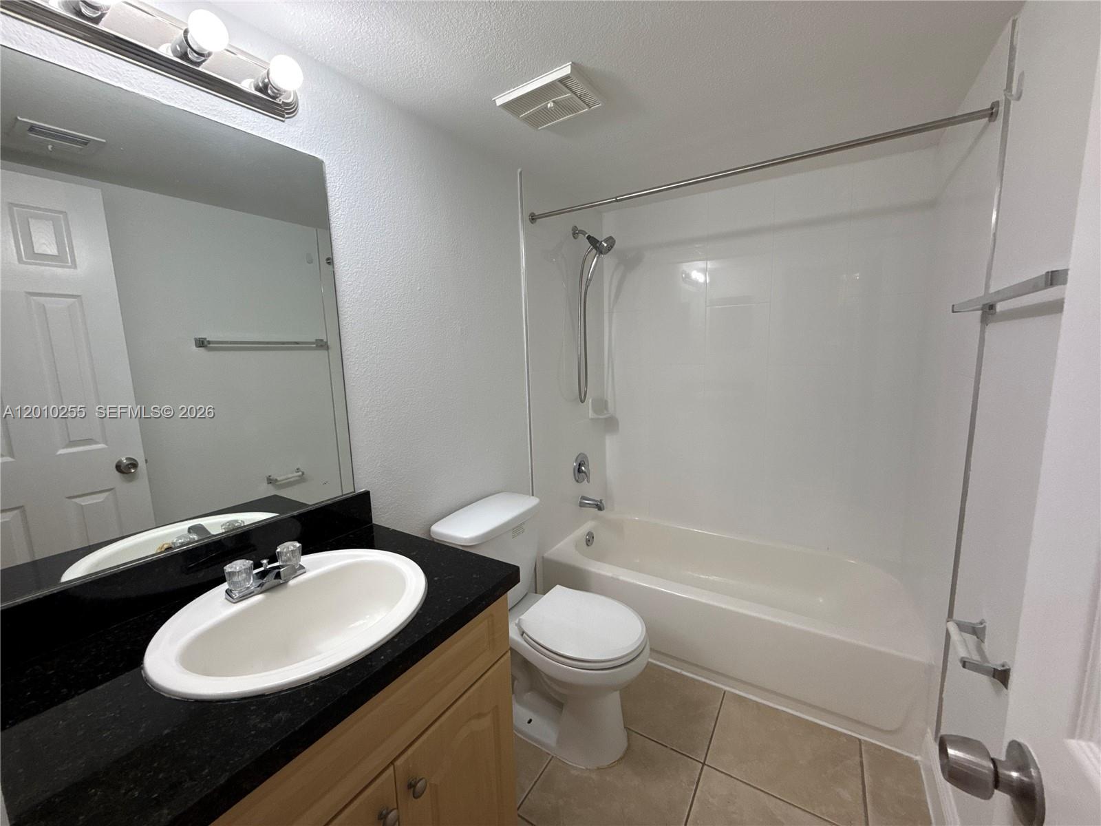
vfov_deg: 85.7
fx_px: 445
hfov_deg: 102.1
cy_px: 413
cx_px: 550
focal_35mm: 14
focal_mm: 2.22
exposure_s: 1/120
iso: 200
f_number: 2.2
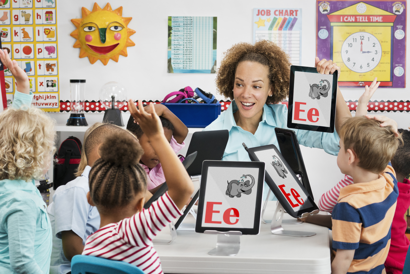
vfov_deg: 12.3
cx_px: 205
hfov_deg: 18.4
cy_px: 137
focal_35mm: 111
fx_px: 1264
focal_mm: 74
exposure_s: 1/250
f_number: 7.1
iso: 1600
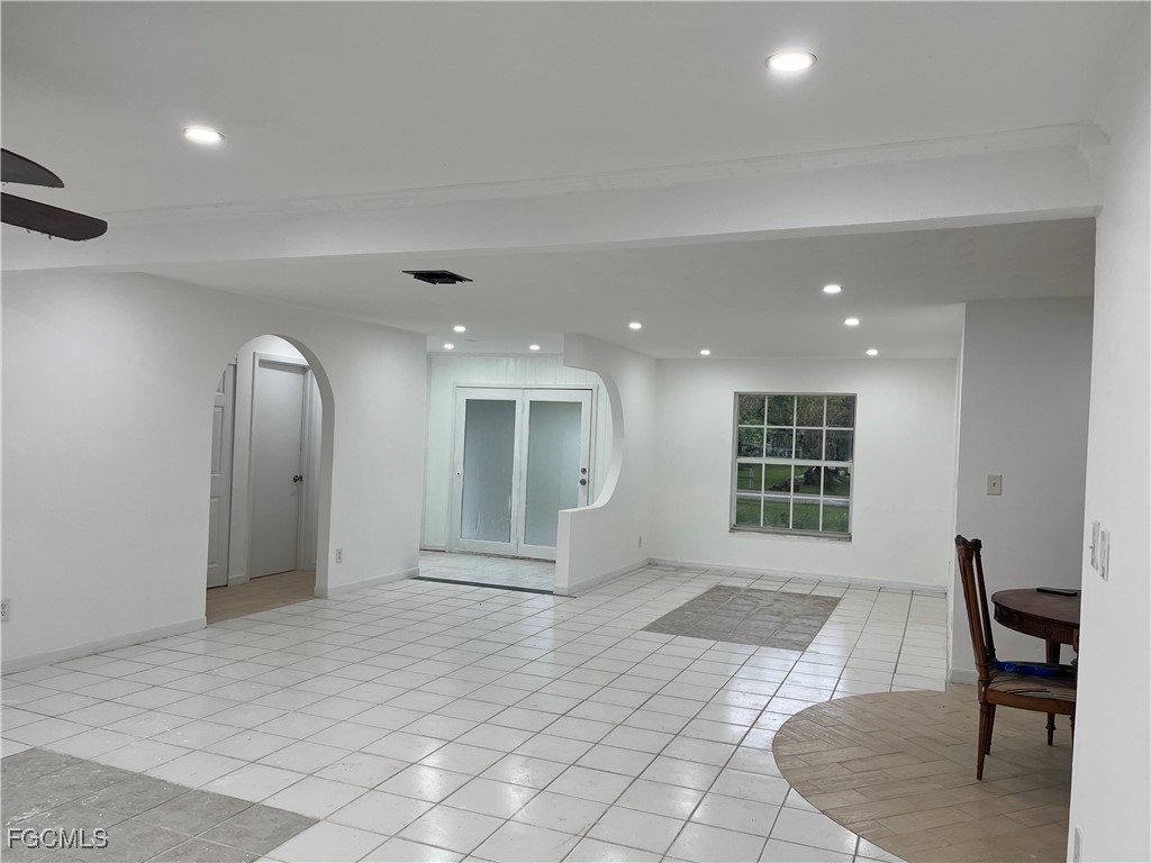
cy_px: 432
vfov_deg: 53.1
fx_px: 865
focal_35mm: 26
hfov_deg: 67.3
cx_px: 576
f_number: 1.6
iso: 64
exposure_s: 1/120
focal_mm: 5.1
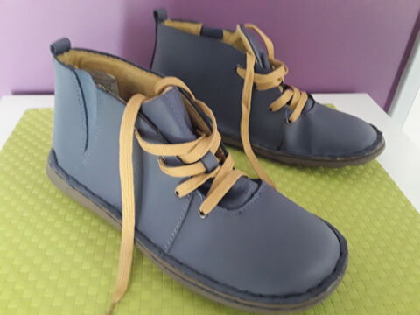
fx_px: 328
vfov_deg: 51.4
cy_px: 158
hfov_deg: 65.3
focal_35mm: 27
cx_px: 210
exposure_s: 1/17
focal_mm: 2.91
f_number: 1.9
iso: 200
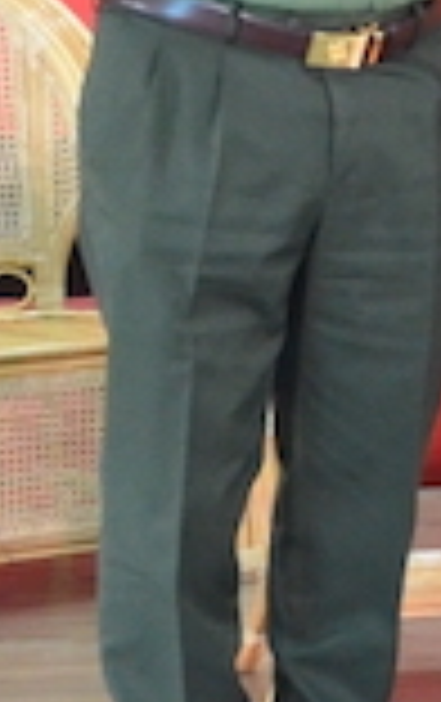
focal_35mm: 211
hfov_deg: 6.2
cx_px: 747
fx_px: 4035
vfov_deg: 9.7
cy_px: -248
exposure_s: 1/100
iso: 4000
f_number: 5
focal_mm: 27
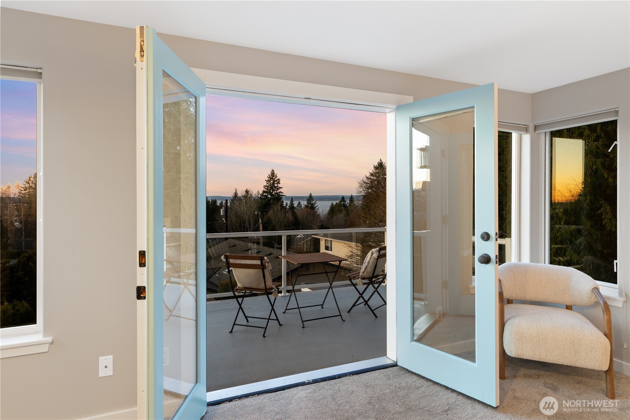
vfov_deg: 61.9
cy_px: 210
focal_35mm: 20
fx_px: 350
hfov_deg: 84.0
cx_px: 315
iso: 320
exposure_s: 2
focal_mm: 20
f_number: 9
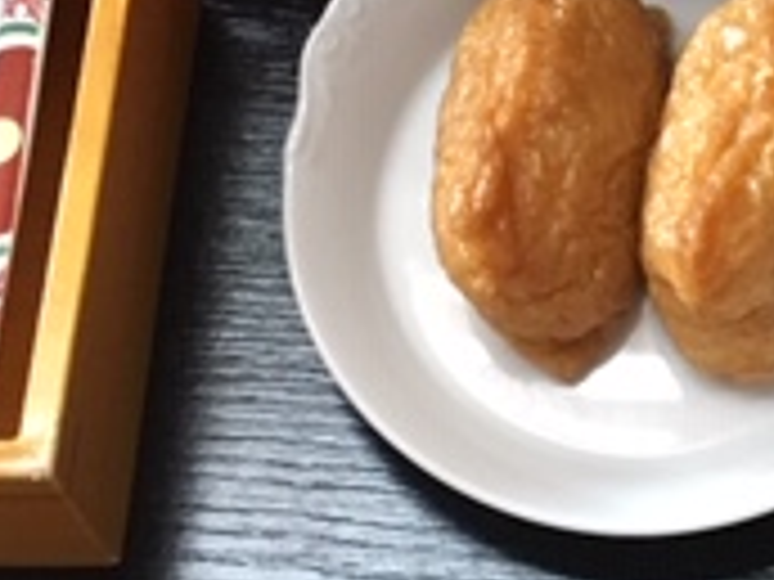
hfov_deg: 17.8
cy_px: -166
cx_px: 778
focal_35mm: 108
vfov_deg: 13.2
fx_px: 2415
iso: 200
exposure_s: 1/30
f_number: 2.2
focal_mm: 4.15
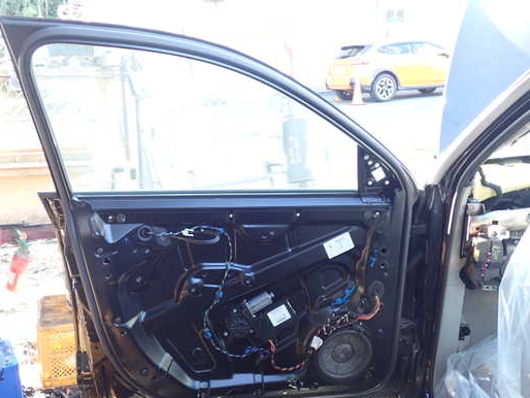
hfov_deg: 52.4
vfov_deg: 40.7
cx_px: 223
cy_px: 206
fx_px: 536
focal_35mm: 35
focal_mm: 5.4
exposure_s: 1/60
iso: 160
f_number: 2.3
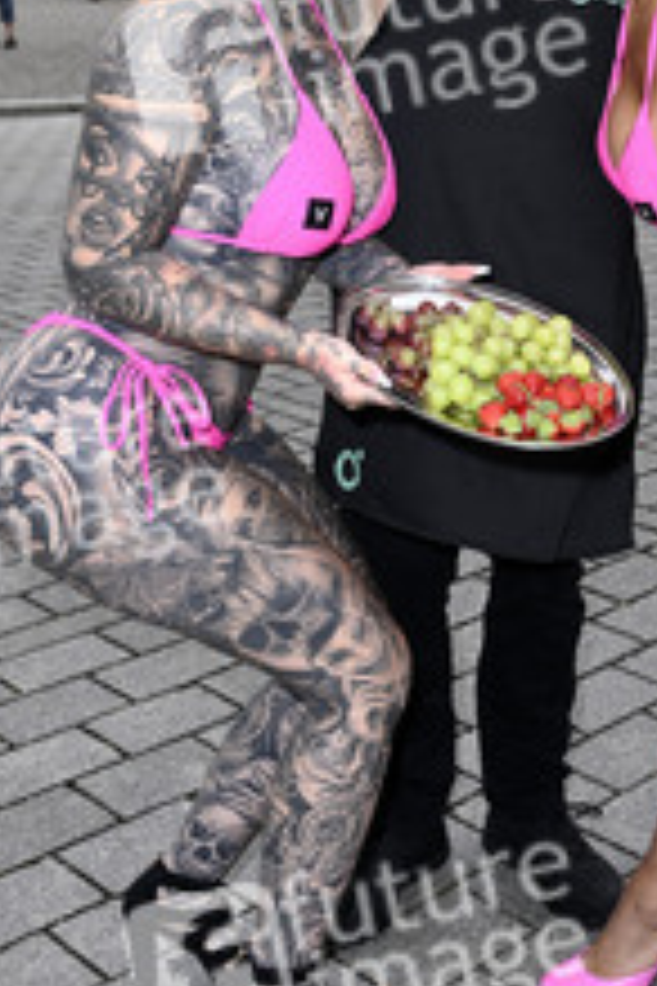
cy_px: 275
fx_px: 1697
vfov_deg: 31.9
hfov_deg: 21.7
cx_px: 486
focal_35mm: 62
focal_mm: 34
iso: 250
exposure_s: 1/200
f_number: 5
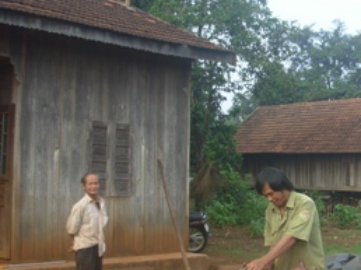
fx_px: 688
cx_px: 256
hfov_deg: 29.1
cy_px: 154
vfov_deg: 22.2
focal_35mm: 66
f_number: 2.9
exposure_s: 1/152
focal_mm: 6.3
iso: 50
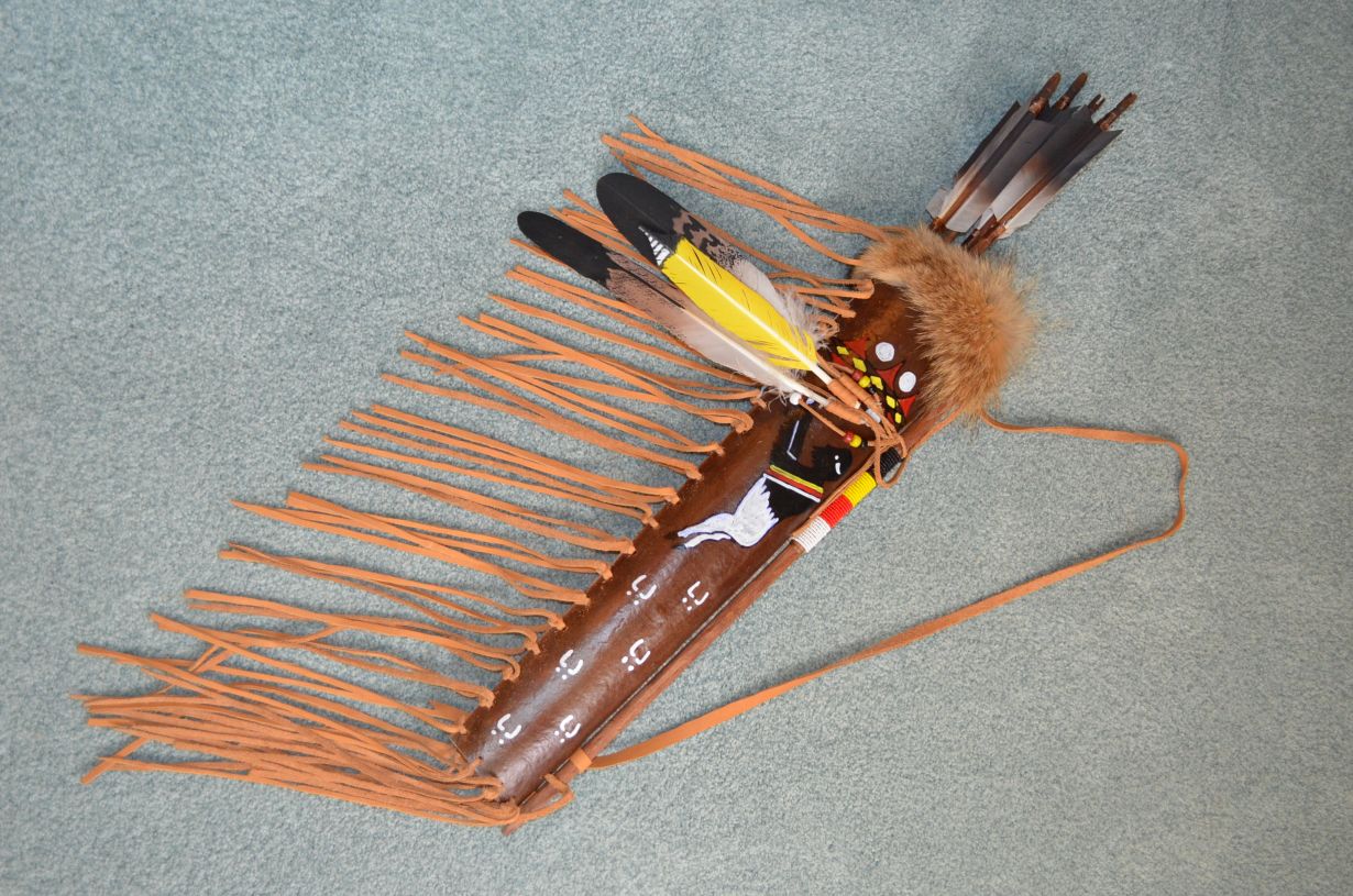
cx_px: 676
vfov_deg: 34.1
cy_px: 448
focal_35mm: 39
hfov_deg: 49.6
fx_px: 1463
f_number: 4.2
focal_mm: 26
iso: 1600
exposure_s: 1/60
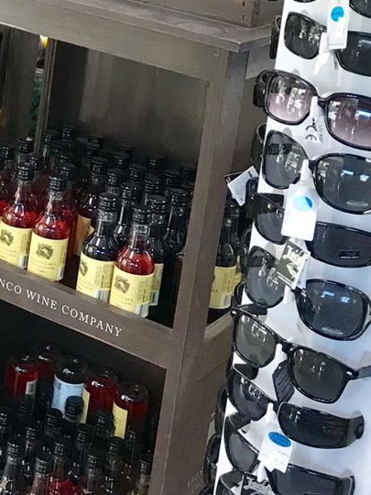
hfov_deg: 17.2
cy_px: -50
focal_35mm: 83
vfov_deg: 22.2
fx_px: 1186
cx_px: -42
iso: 20
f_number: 1.8
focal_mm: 3.99
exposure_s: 1/30
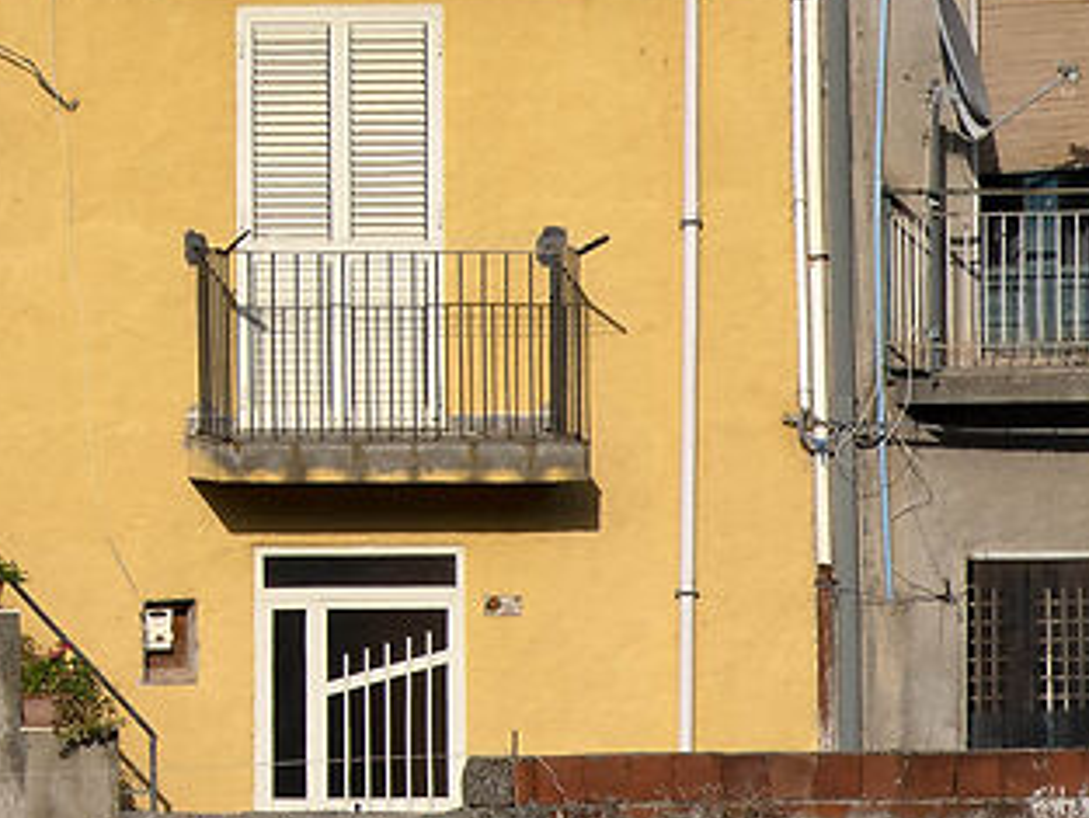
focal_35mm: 1809
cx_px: -1837
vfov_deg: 0.8
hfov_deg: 1.1
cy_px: -1264
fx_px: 56932
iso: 250
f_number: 13
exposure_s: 1/500
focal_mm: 300
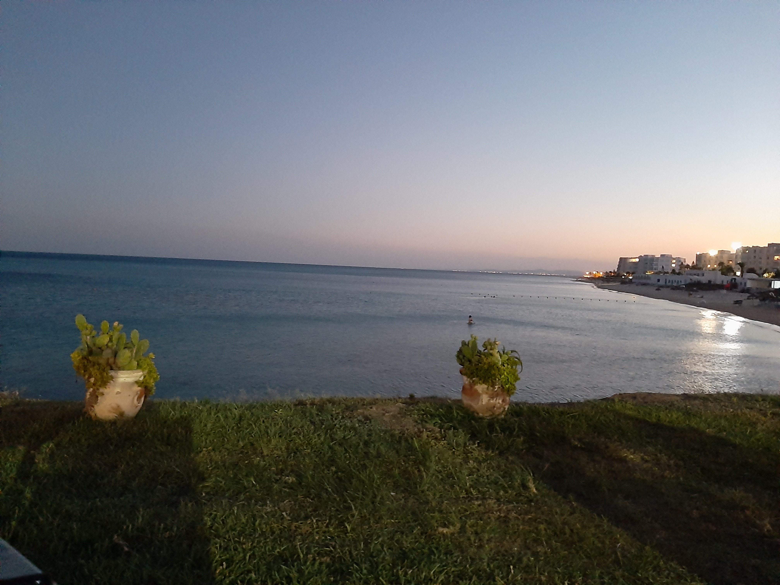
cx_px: 390
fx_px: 586
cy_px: 292
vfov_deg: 53.1
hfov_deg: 67.3
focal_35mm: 26
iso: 1000
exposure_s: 1/10
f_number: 1.7
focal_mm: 3.93
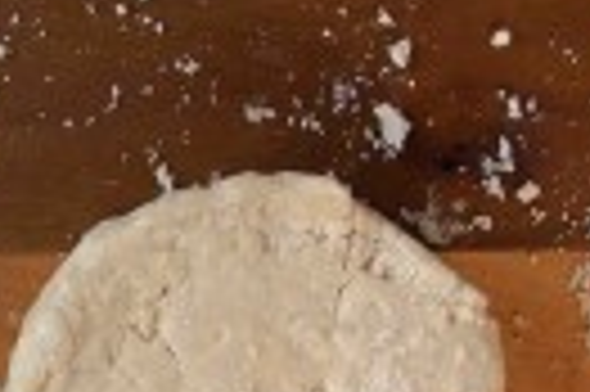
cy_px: 401
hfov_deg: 15.7
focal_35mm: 128
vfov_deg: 10.6
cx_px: -27
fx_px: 2095
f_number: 5
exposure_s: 1/100
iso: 800
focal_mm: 28
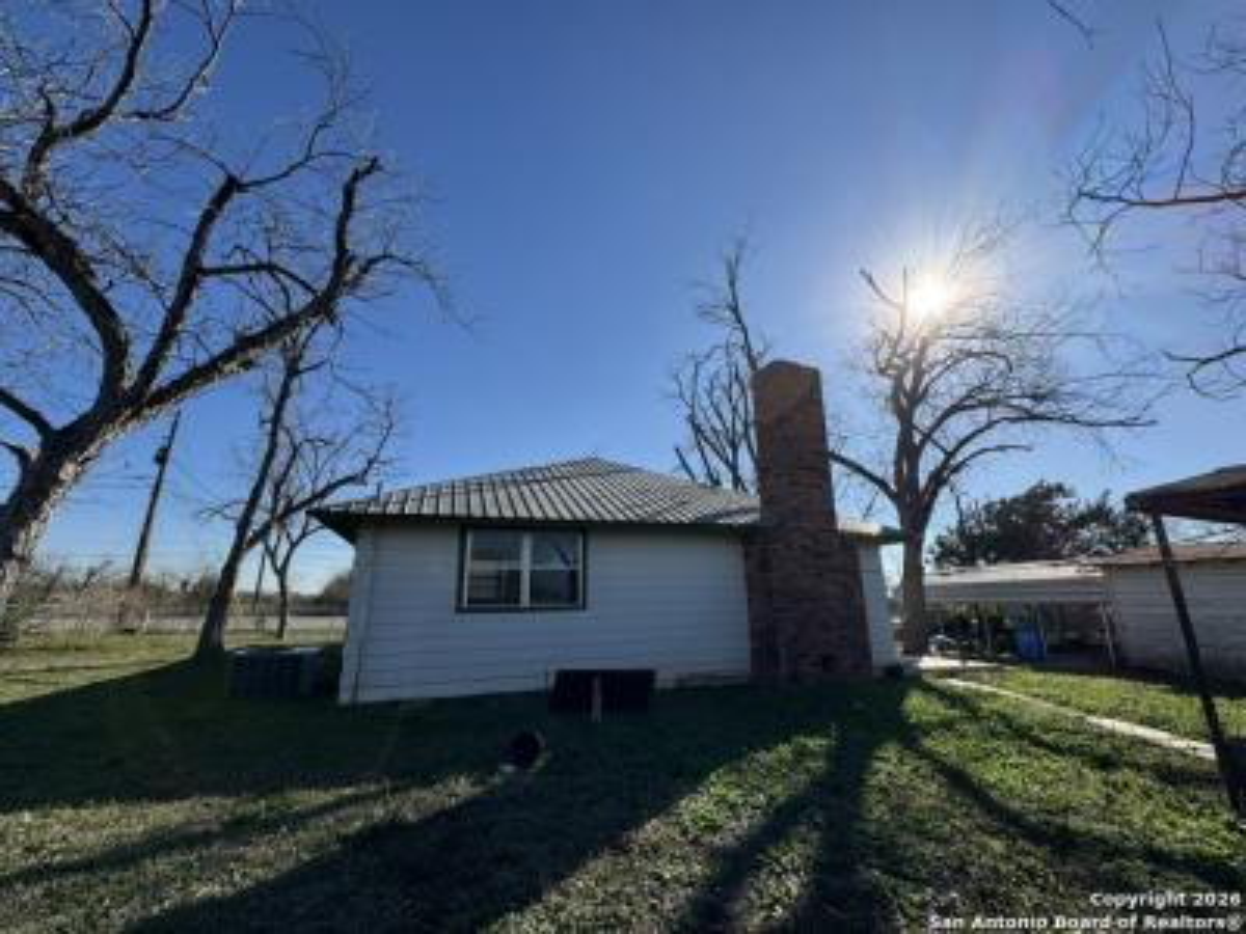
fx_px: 504
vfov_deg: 85.7
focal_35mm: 14
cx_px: 623
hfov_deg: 102.1
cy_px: 467
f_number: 2.2
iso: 50
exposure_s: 1/2415
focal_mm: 2.22
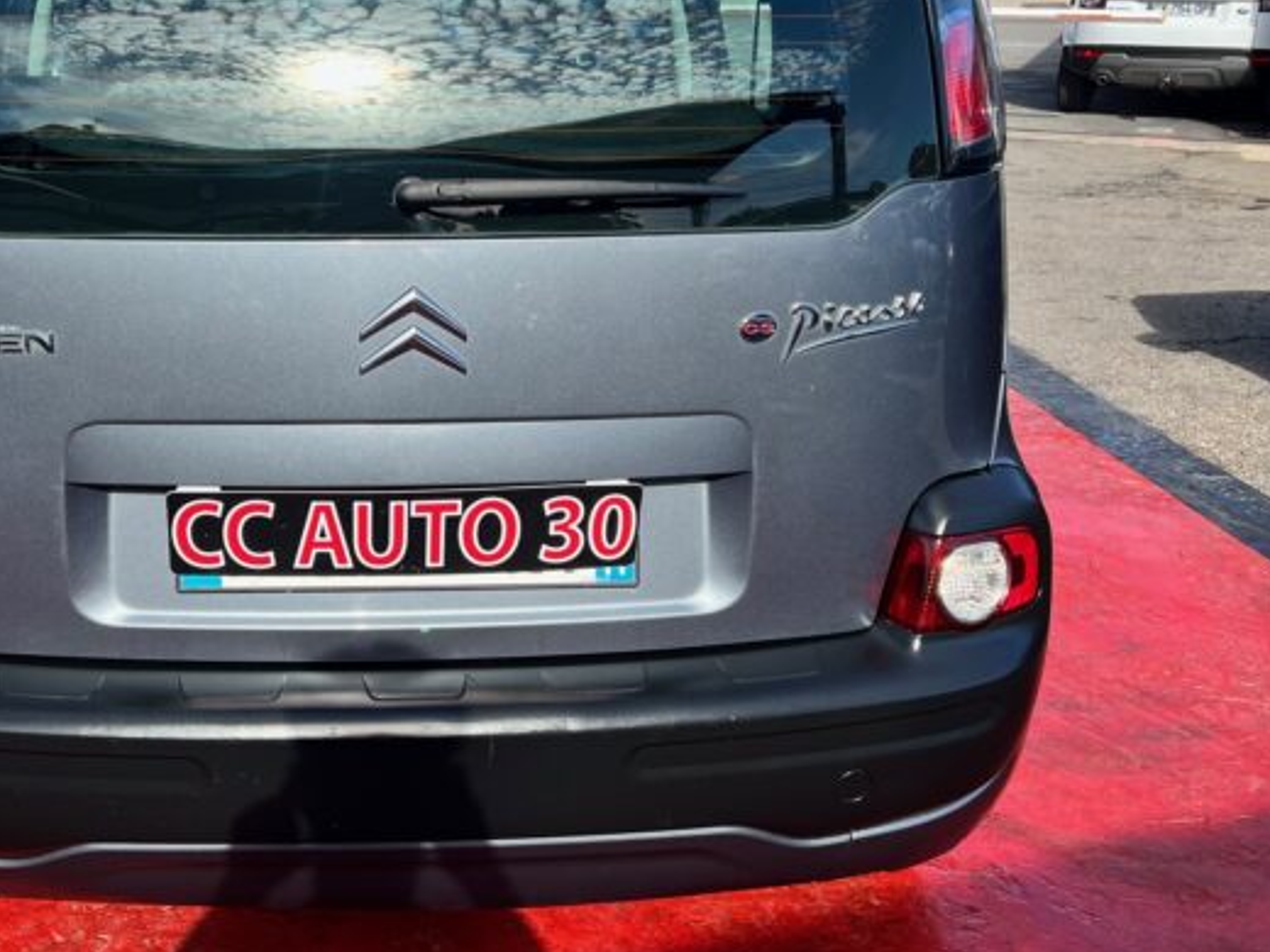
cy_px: 330
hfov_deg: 45.8
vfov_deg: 35.7
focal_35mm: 40
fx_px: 1468
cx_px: 381
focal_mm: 5.7
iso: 50
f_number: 1.5
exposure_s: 1/2513
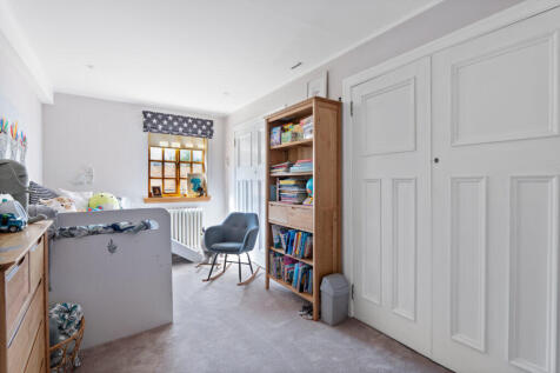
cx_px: 280
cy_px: 186
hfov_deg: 96.8
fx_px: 249
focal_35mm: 16
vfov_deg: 73.7
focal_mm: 16
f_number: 6.3
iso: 640
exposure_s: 1/13
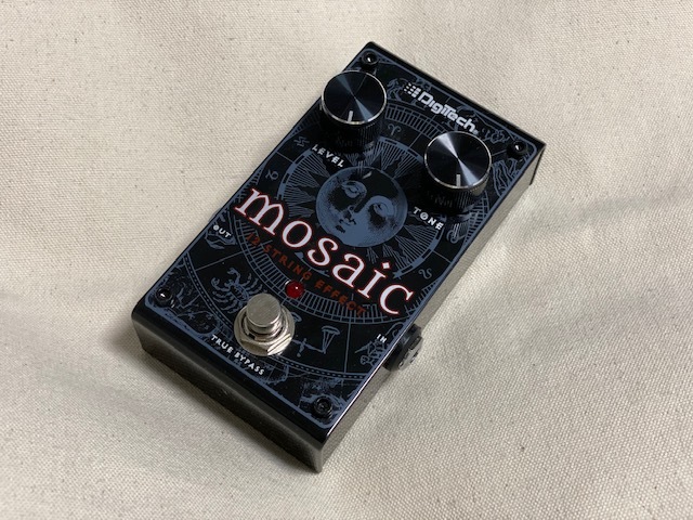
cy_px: 260
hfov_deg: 36.8
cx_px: 346
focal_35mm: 52
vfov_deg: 28.0
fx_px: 1041
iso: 200
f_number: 2
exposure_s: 1/100
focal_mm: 6
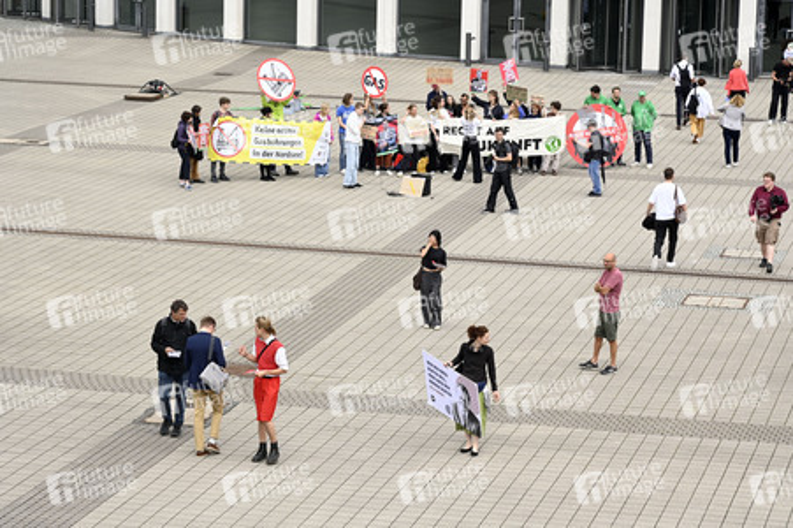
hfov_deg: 17.1
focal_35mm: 120
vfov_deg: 11.4
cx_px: 396
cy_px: 264
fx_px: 2641
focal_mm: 120
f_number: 11
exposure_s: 1/320
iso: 400
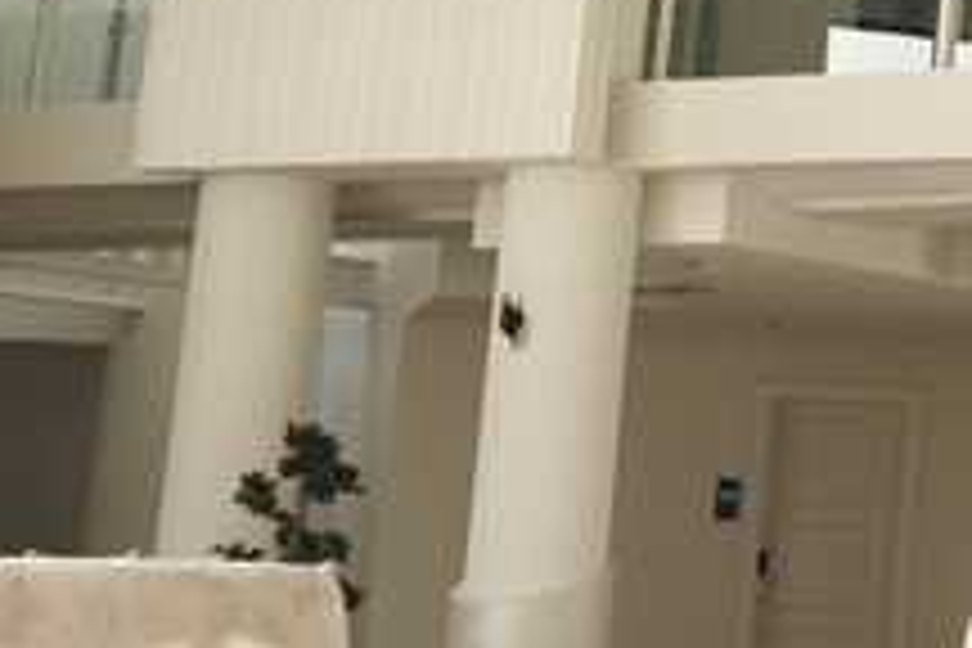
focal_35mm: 128
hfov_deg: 13.4
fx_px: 3456
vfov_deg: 10.5
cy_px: -187
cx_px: 2016
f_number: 2.8
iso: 125
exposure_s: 1/60
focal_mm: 18
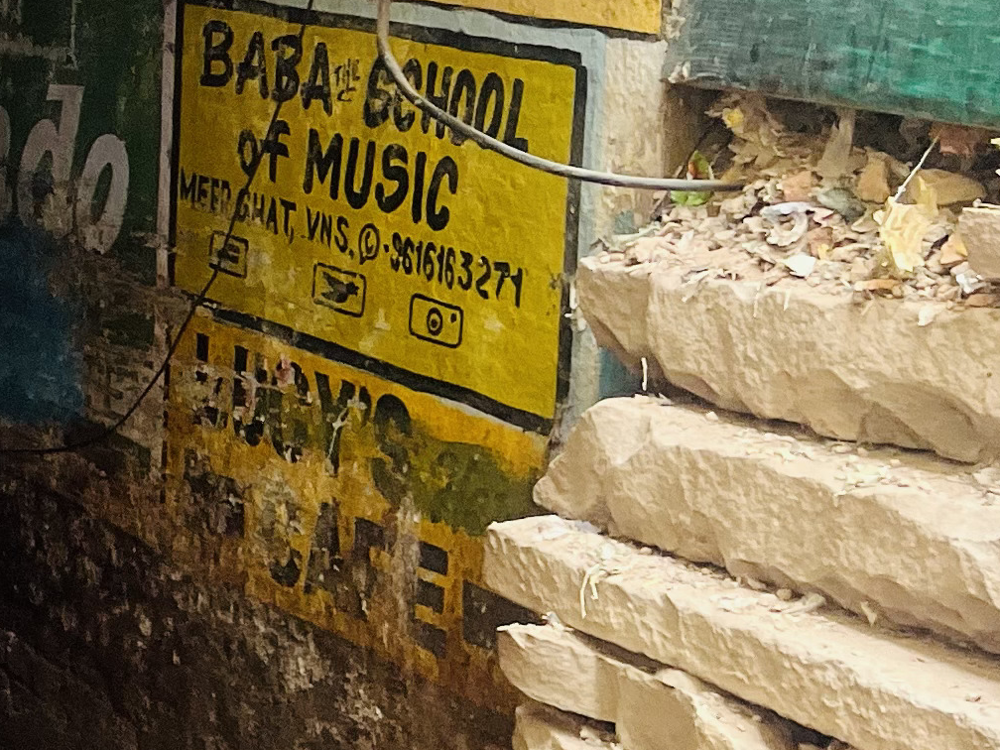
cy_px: 74
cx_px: -925
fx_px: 3004
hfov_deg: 15.5
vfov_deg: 14.1
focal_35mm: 104
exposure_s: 1/122
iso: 100
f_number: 1.6
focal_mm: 5.1
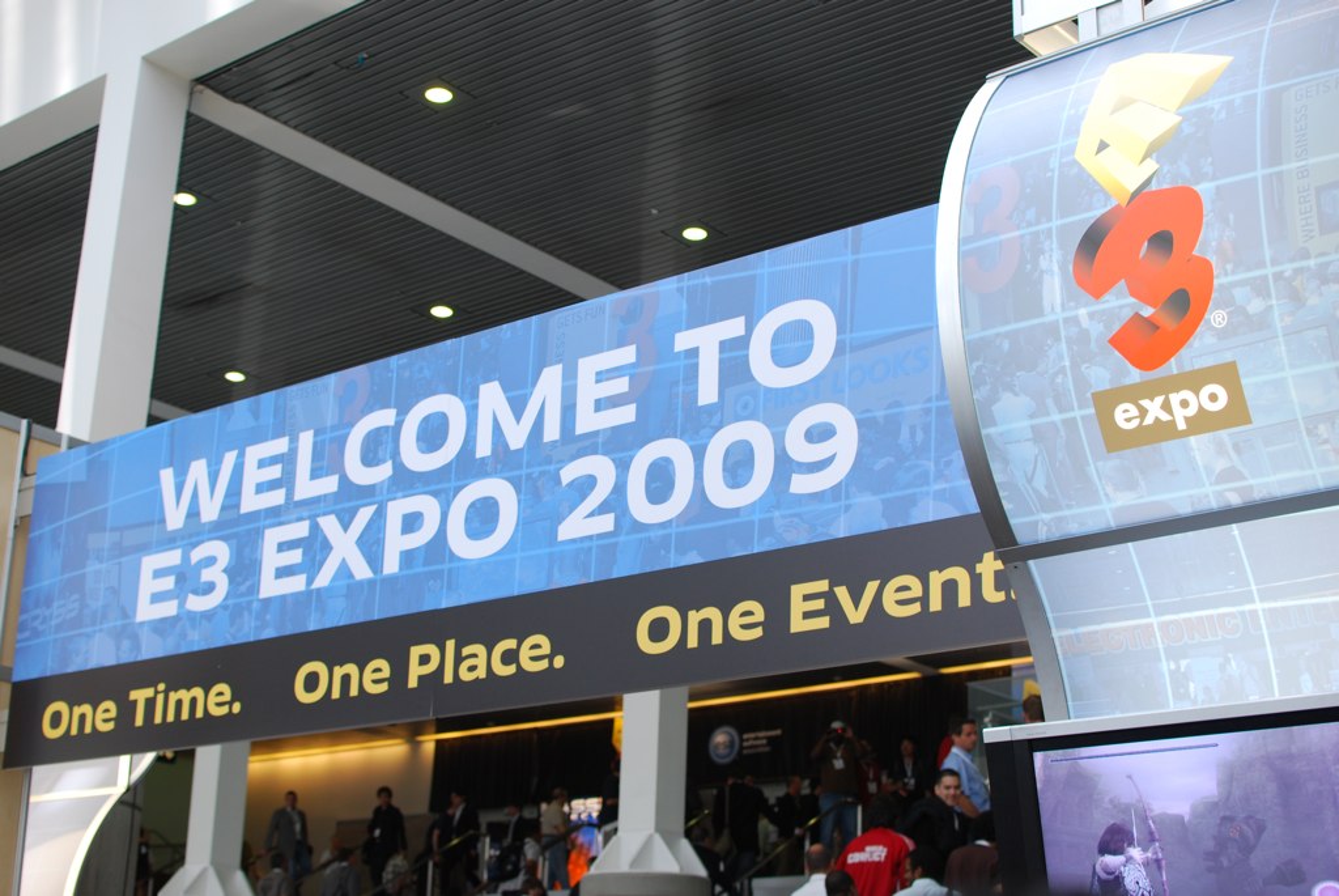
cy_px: 448
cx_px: 670
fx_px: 1955
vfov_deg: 25.8
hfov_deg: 37.8
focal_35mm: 52
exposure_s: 1/50
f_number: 3.5
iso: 200
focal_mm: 35
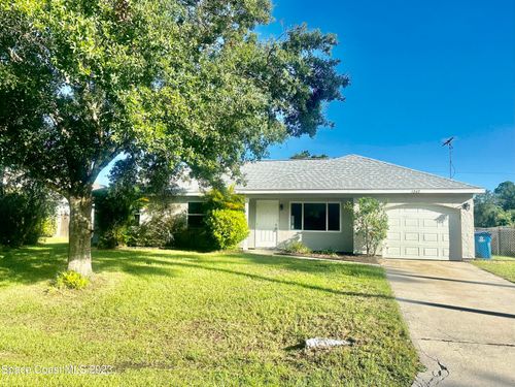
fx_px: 357
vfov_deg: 56.8
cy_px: 194
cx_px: 258
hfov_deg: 71.6
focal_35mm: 24
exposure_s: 1/2660
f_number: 1.78
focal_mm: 6.86
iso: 80
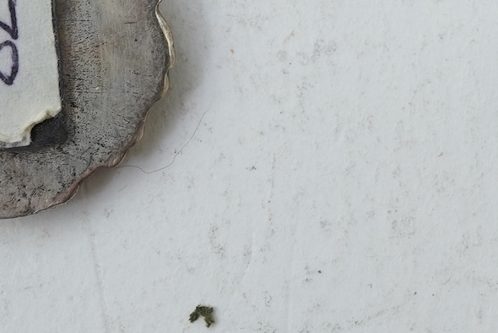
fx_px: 2076
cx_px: 621
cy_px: -109
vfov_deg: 9.0
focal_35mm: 150
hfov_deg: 13.3
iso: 320
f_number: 13
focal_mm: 30
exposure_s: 1/50
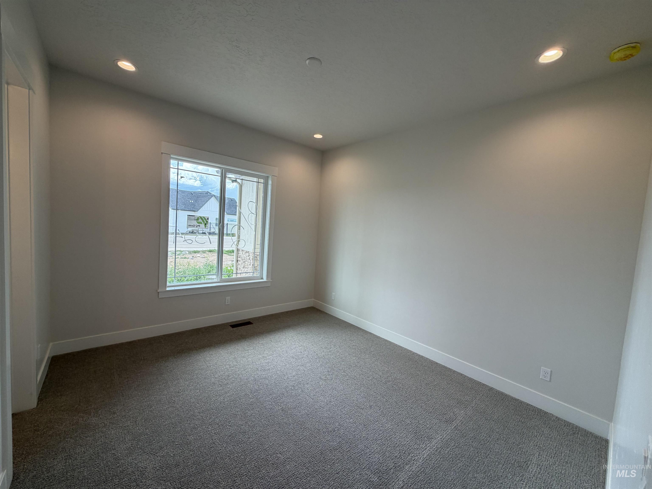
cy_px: 244
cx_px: 326
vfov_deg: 85.7
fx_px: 264
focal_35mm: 14
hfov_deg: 102.1
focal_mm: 2.22
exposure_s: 1/120
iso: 64
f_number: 2.2
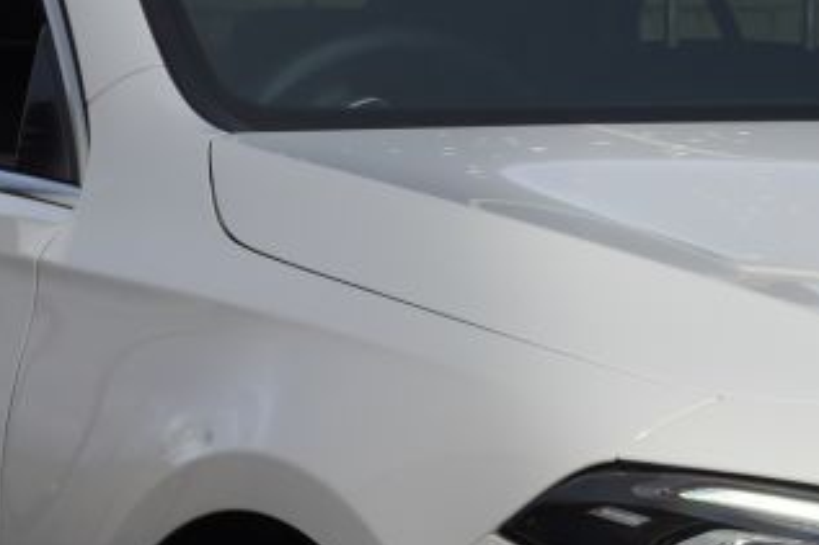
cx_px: 858
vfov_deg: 3.7
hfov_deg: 5.5
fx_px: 8425
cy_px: 581
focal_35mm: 371
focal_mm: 49
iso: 100
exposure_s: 1/200
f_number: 5.6
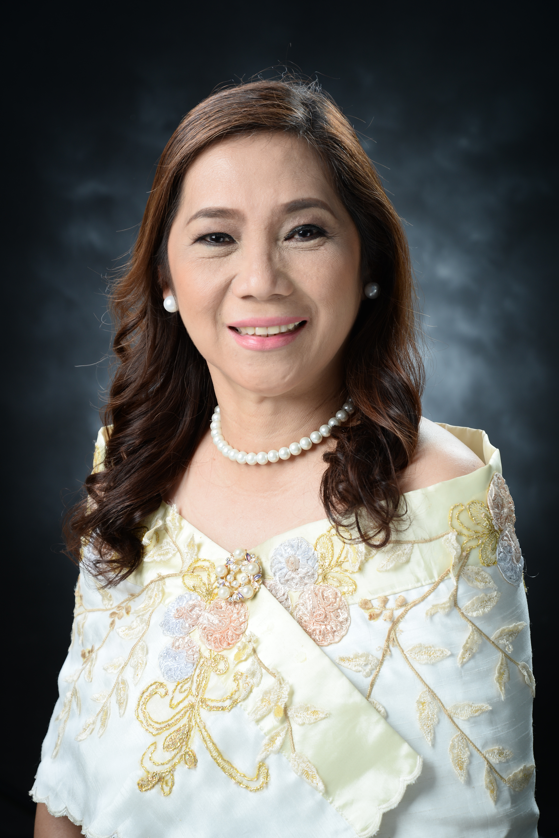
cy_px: 419
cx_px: 280
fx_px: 2003
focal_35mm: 86
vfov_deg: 23.6
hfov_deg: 15.9
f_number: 5.6
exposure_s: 1/125
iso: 200
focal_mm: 85
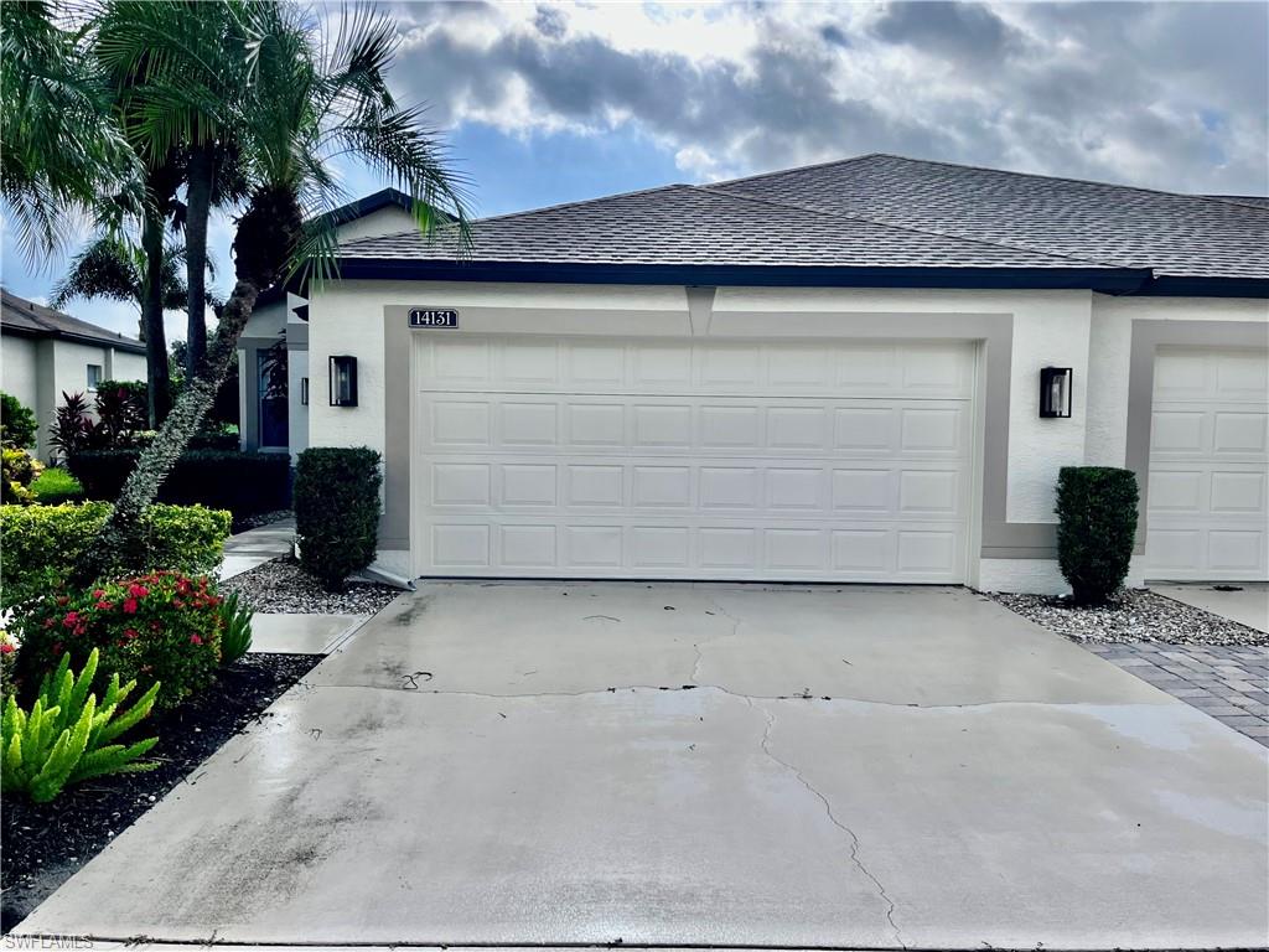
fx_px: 953
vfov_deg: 53.1
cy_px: 476
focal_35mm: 26
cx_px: 634
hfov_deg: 67.3
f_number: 1.6
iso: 50
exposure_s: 1/3135
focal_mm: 5.1
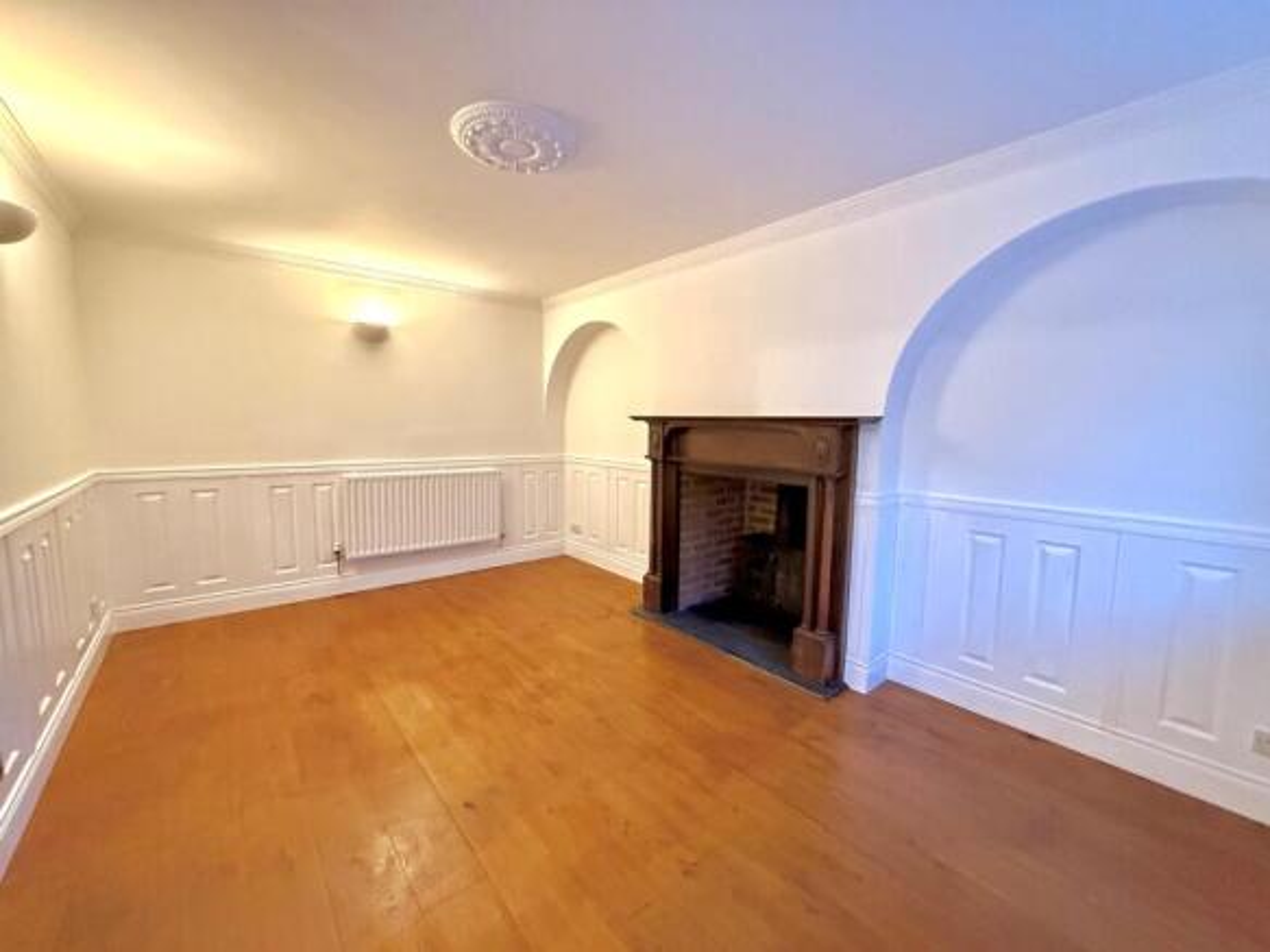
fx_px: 514
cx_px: 635
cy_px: 476
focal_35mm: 14
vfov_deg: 85.7
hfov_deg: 102.1
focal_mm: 2.22
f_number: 2.2
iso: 800
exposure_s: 1/50
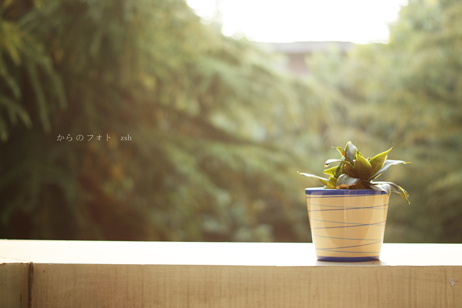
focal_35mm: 84
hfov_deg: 24.2
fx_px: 1078
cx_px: 245
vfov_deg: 16.3
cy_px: 142
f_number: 1.8
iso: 100
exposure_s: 1/640
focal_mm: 50
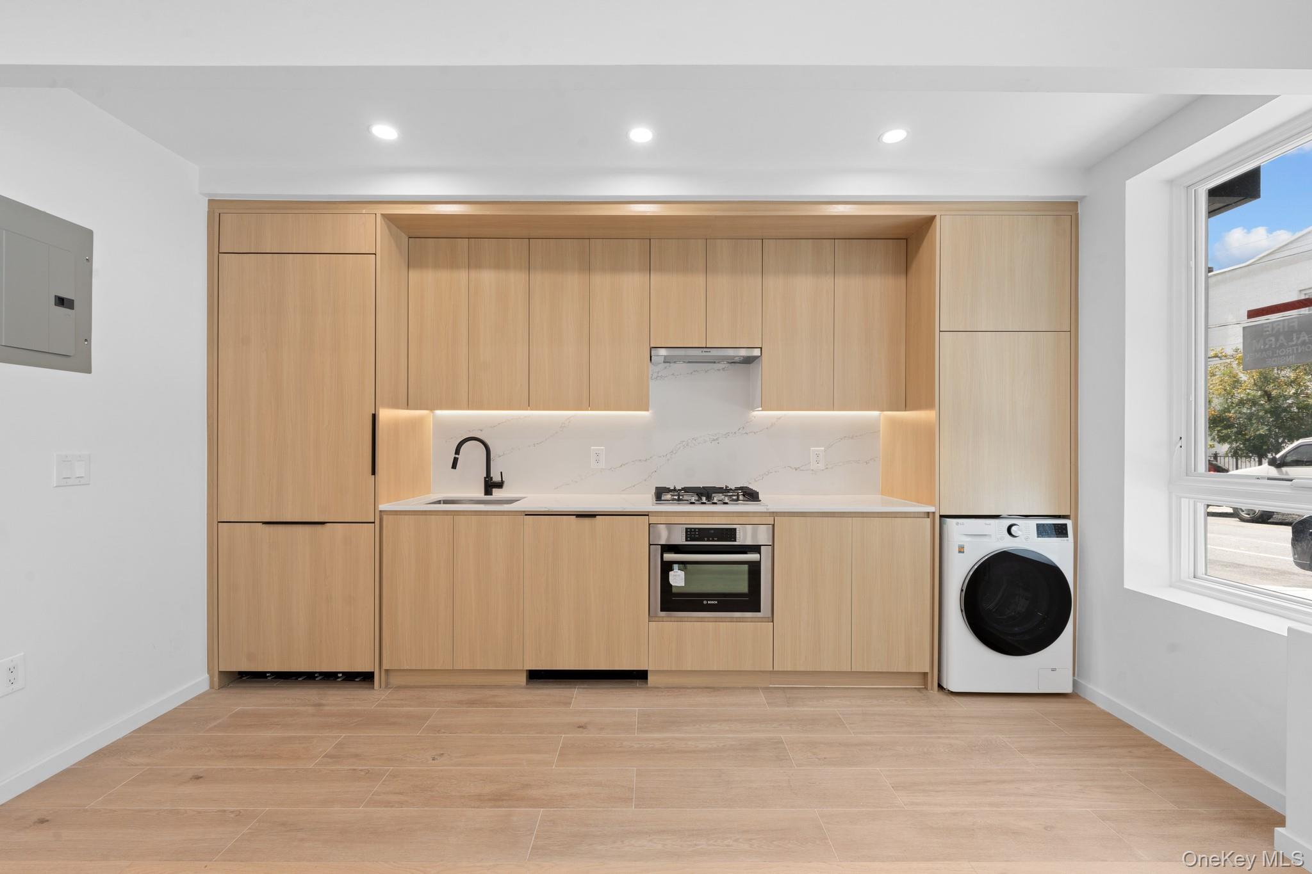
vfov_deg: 81.2
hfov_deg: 104.3
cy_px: 437
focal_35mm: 14
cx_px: 656
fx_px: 510
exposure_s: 1/6
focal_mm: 14
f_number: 10
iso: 200
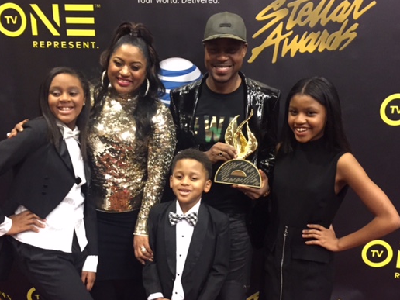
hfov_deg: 51.3
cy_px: 177
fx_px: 416
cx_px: 178
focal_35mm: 36
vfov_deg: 39.5
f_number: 2.2
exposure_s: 1/15
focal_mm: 4.15
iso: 400
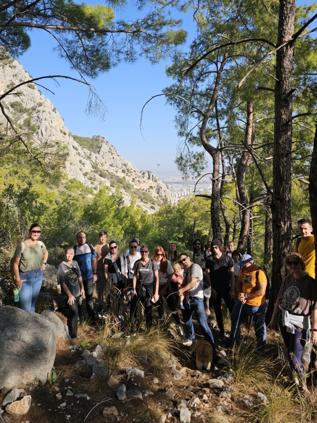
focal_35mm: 27
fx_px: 330
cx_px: 150
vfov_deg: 64.9
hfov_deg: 51.3
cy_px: 177
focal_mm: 6.3
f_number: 1.7
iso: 10
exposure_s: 1/547
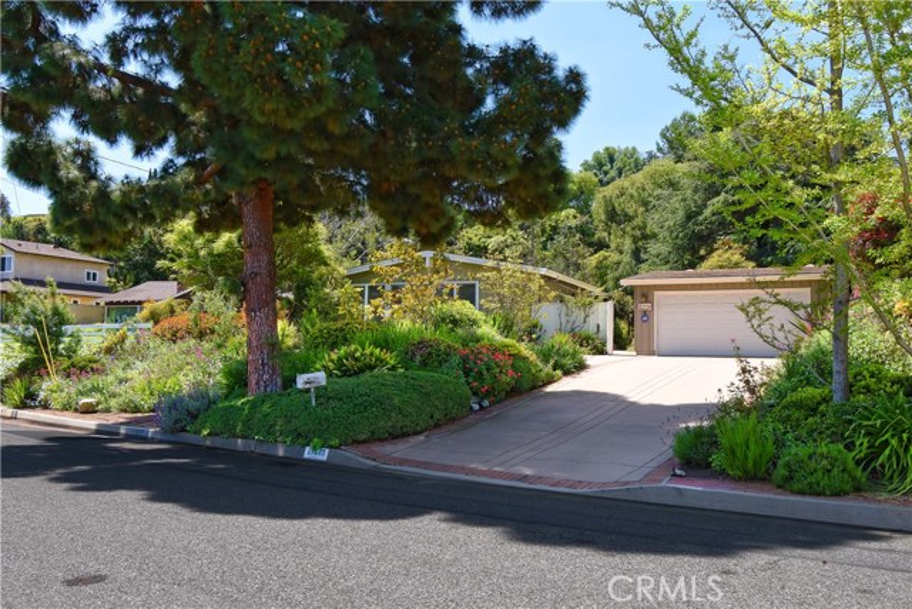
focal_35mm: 30
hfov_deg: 61.9
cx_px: 456
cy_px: 304
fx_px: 760
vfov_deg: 43.6
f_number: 14
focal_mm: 20
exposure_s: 1/125
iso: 250
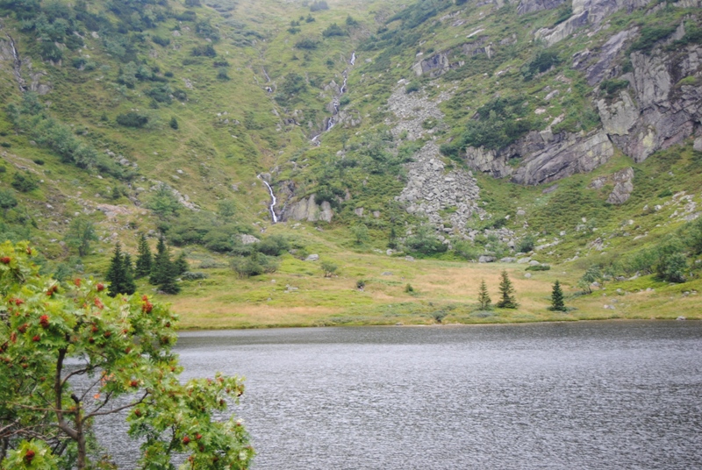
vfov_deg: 21.6
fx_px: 1230
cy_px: 235
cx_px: 351
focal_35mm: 63
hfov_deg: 31.8
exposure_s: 1/100
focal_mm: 42
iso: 200
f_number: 5
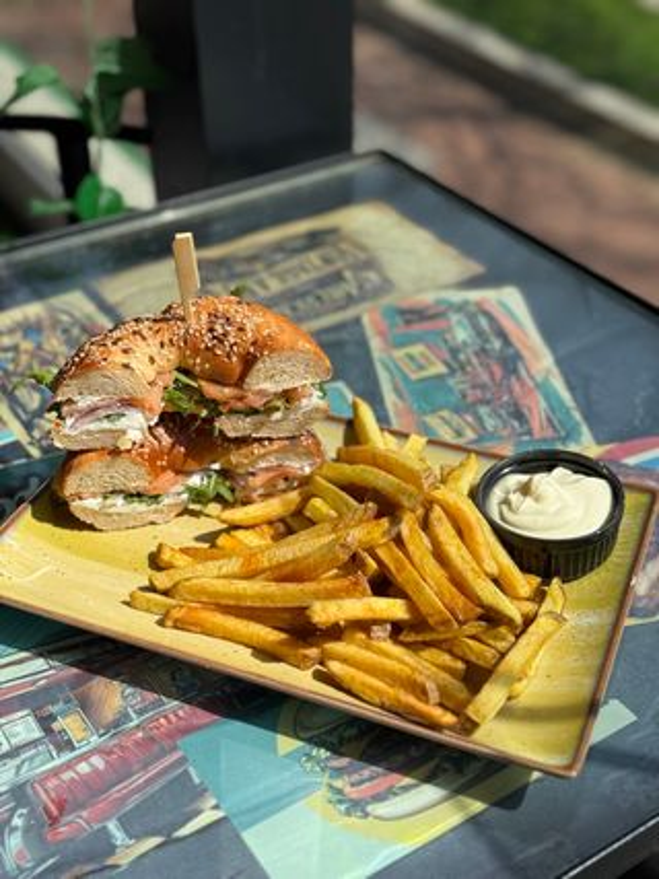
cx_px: 330
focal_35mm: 48
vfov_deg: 39.7
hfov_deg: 30.3
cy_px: 440
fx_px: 1219
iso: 64
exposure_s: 1/6024
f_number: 1.78
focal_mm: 6.76
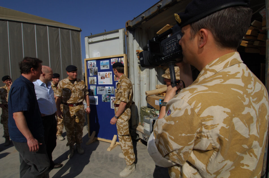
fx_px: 134
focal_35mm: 18
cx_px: 134
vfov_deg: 67.2
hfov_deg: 90.1
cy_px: 89
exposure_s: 1/1250
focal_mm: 12
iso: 200
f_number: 8
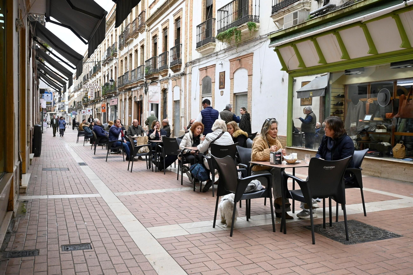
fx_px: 387
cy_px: 138
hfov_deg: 56.2
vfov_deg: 39.1
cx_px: 206
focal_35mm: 34
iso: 500
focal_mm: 22.5
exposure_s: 1/320
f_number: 6.3
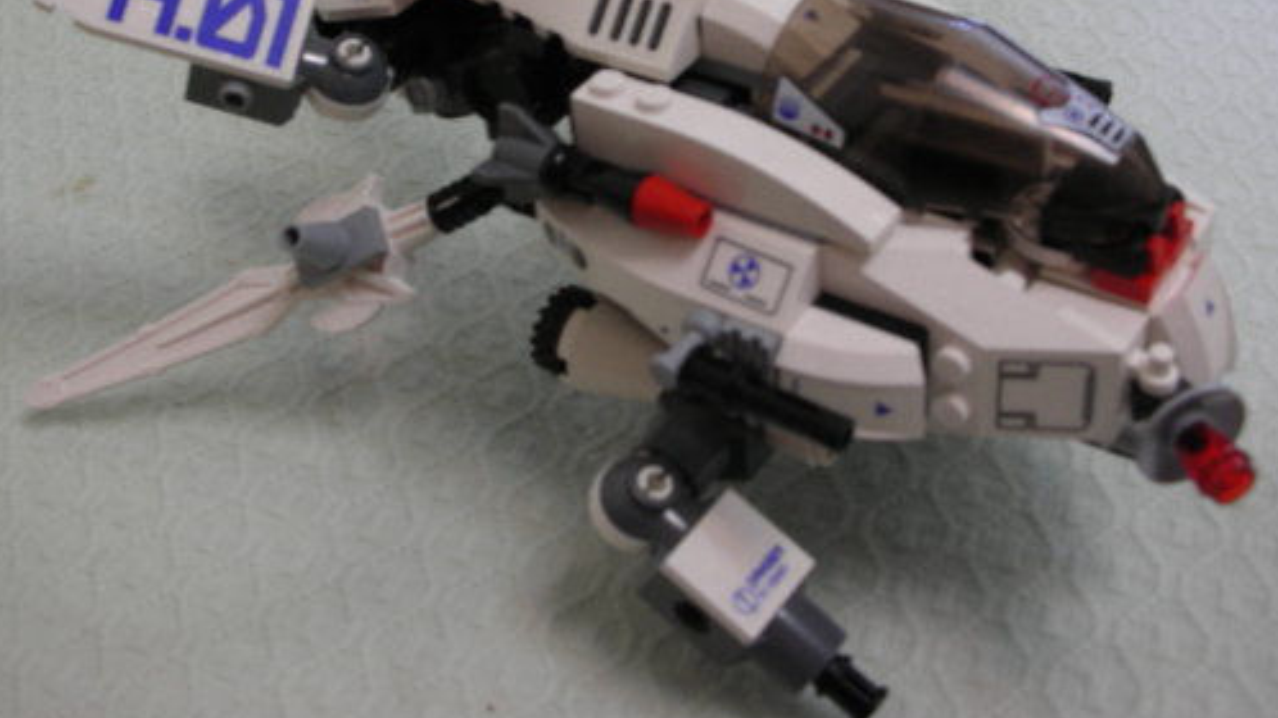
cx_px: 516
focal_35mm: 49
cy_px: 136
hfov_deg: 41.9
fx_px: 1660
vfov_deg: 24.0
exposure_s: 1/6.8
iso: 50
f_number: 3
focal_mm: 5.8
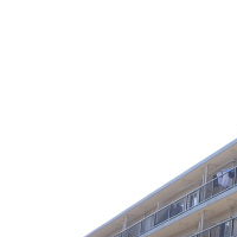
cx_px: 378
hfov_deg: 12.4
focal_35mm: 133
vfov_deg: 13.0
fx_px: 1030
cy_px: 238
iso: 100
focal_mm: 10
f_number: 2.8
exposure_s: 1/500
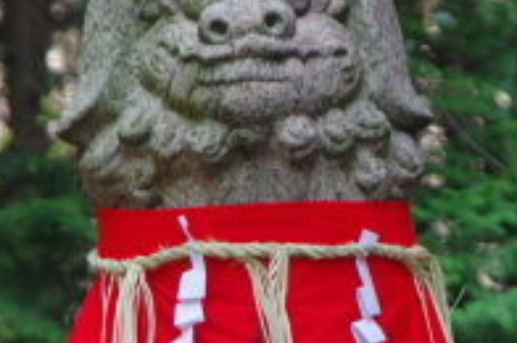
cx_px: 411
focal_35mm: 689
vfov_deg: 2.0
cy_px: 172
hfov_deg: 3.0
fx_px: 9879
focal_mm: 180
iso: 3200
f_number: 7.1
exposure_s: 1/250
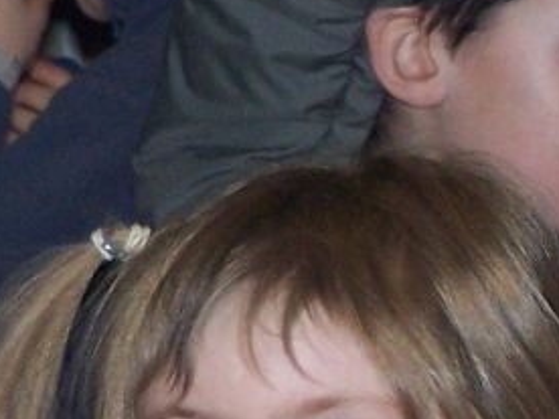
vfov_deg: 2.3
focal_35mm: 649
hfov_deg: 3.0
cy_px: 364
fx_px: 10480
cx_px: 1163
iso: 140
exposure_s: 1/90
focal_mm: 23.1
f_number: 3.2
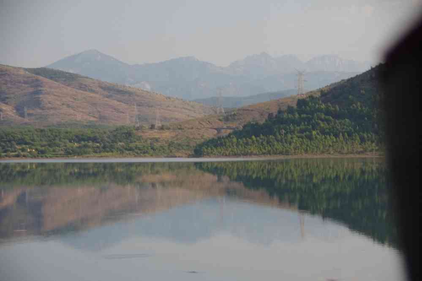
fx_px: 1371
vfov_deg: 11.7
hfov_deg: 17.5
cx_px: 211
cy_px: 140
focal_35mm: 117
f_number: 5.6
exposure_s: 1/200
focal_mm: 77.5
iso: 3200
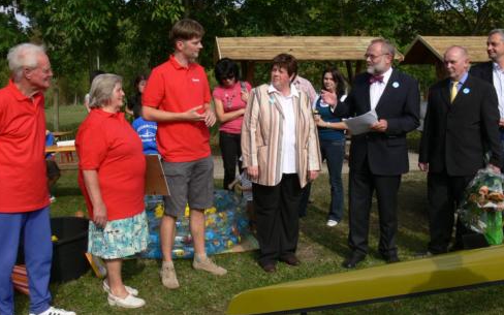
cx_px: 251
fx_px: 522
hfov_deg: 51.5
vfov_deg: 33.5
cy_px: 124
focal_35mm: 38
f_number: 5.6
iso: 80
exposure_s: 1/250
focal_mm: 7.4
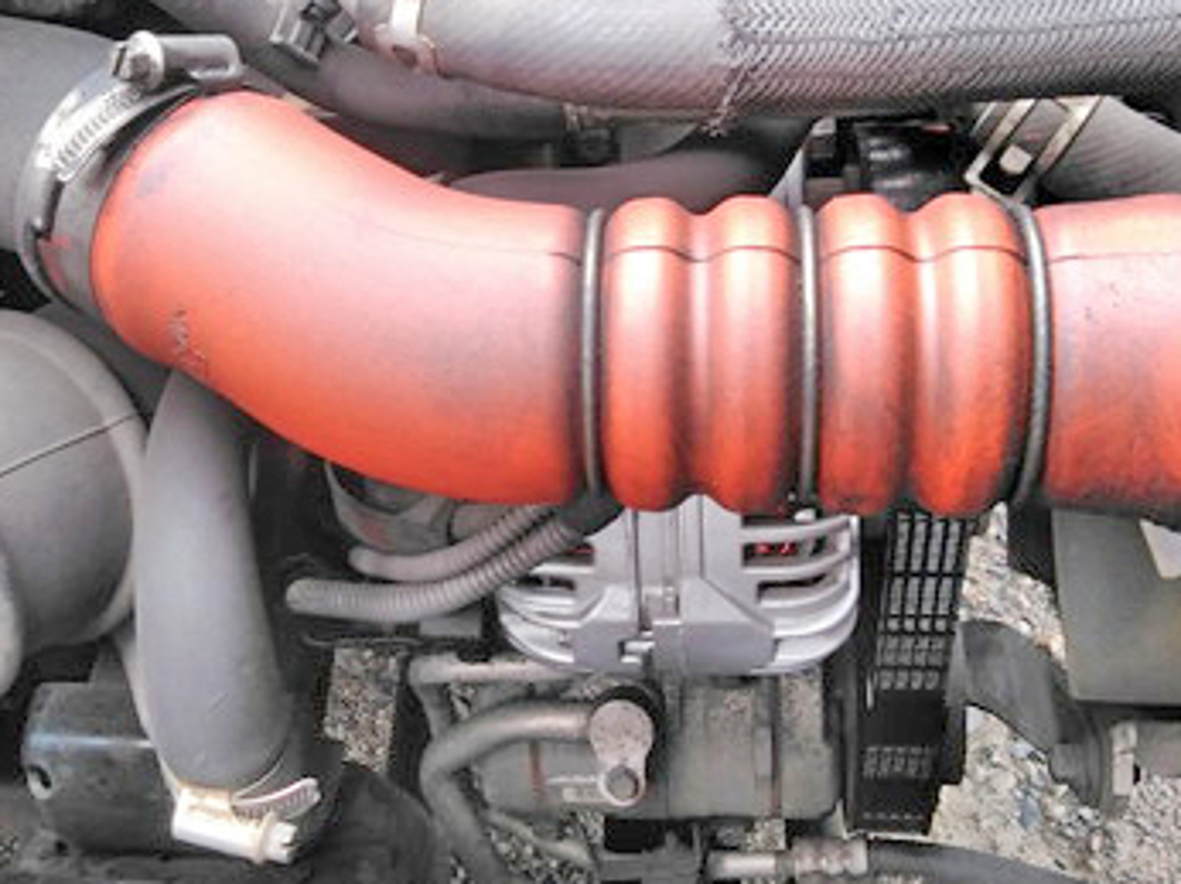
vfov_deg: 29.0
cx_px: 451
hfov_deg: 38.0
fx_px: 1705
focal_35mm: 50
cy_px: 362
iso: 68
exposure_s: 1/30
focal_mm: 3.46
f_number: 2.2
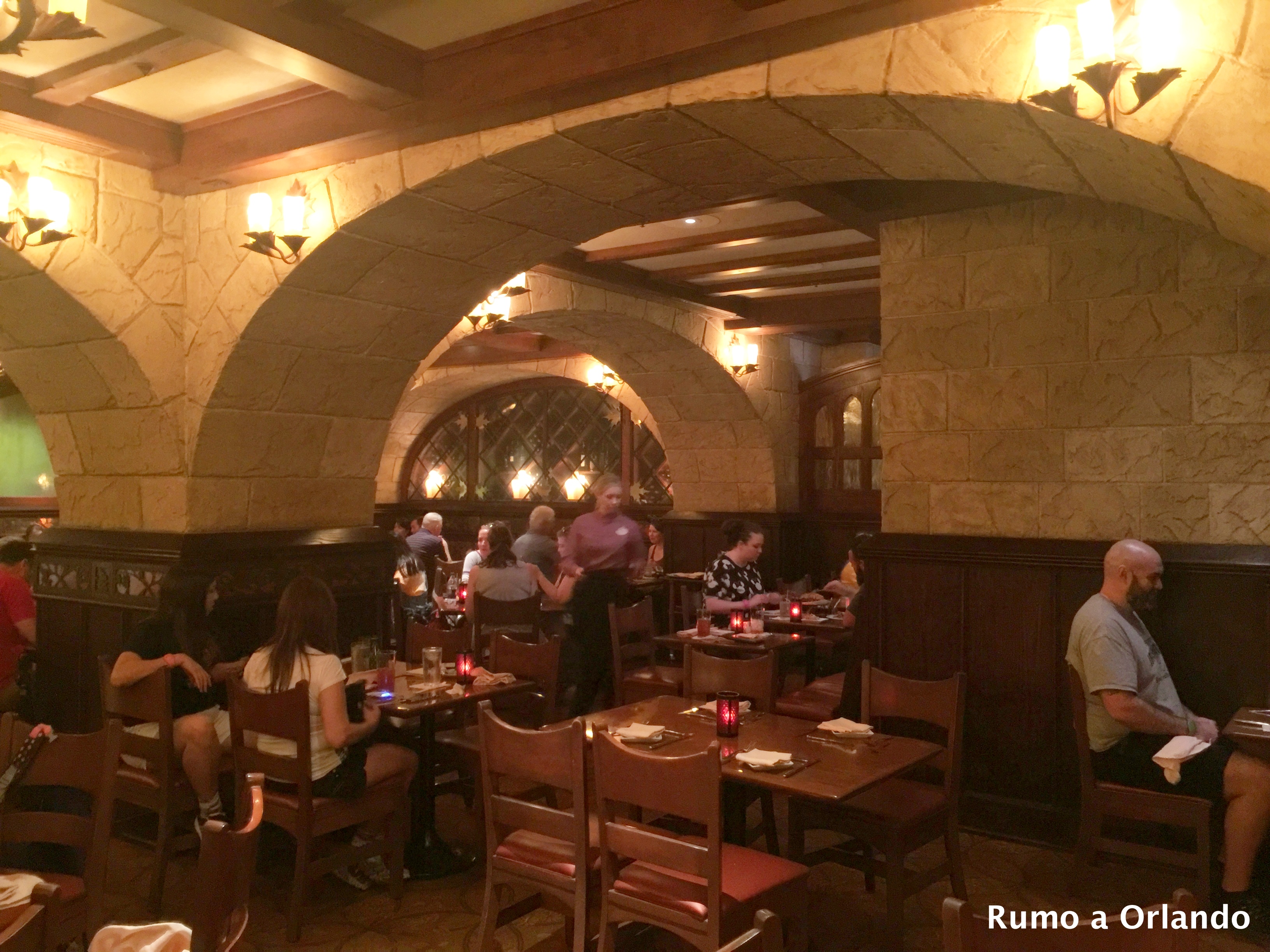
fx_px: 1064
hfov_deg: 61.7
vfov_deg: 48.2
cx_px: 635
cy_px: 476
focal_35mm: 29
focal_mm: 4.15
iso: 160
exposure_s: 1/4
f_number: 2.2
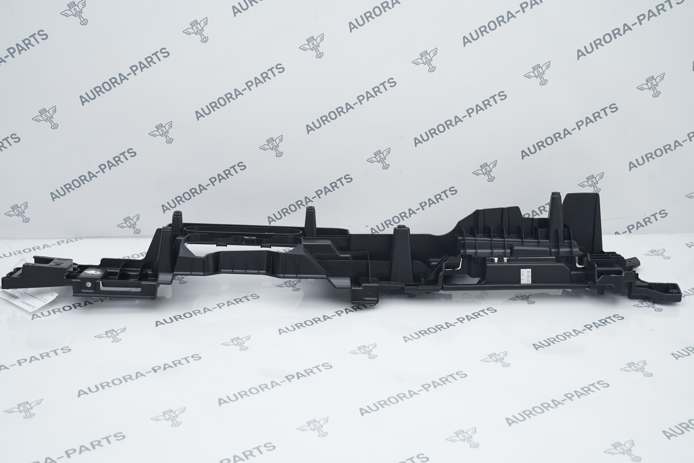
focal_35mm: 46
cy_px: 232
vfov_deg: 29.2
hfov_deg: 42.7
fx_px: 887
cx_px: 347
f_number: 6.3
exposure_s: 1/160
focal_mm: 46
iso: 500
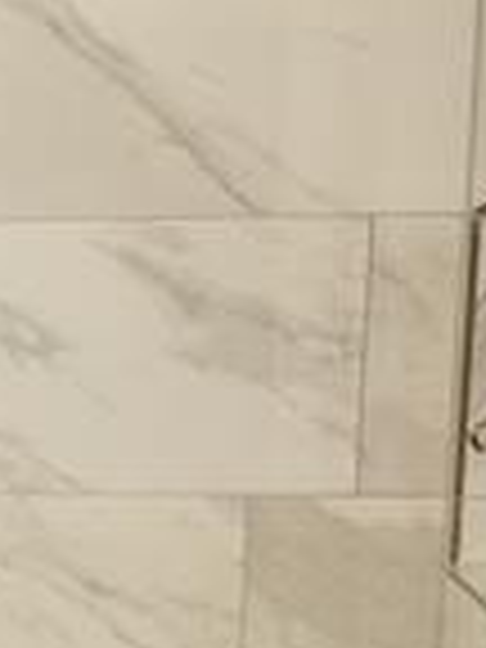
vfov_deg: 13.4
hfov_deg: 10.1
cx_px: -387
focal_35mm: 139
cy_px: 963
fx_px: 2602
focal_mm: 4.25
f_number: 1.7
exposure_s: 1/30
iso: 160
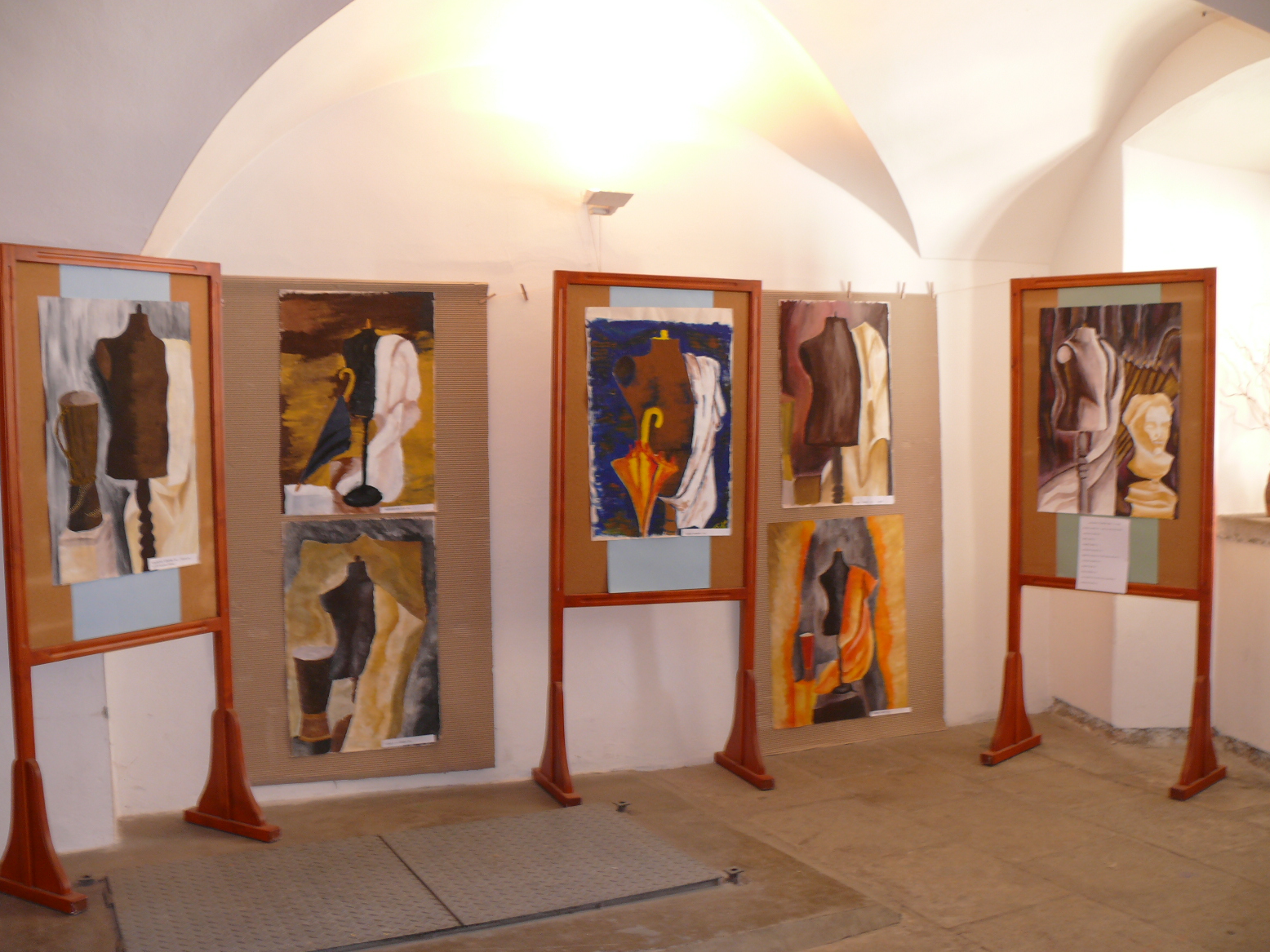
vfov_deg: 39.7
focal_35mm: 36
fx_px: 1321
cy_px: 480
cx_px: 634
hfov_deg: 51.4
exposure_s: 1/8
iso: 100
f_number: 2.8
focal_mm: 7.4
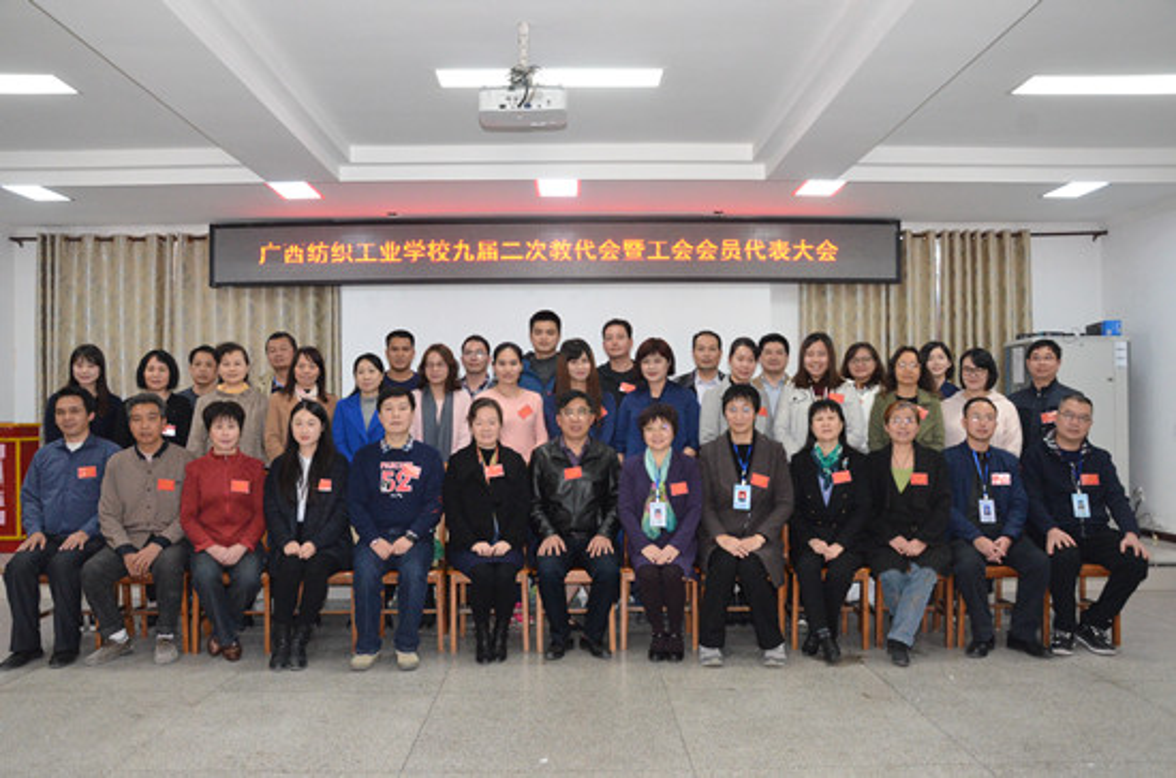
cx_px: 588
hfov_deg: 67.5
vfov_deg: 47.7
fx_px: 880
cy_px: 389
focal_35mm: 27
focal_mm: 18
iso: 3200
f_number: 5.6
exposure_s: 1/100
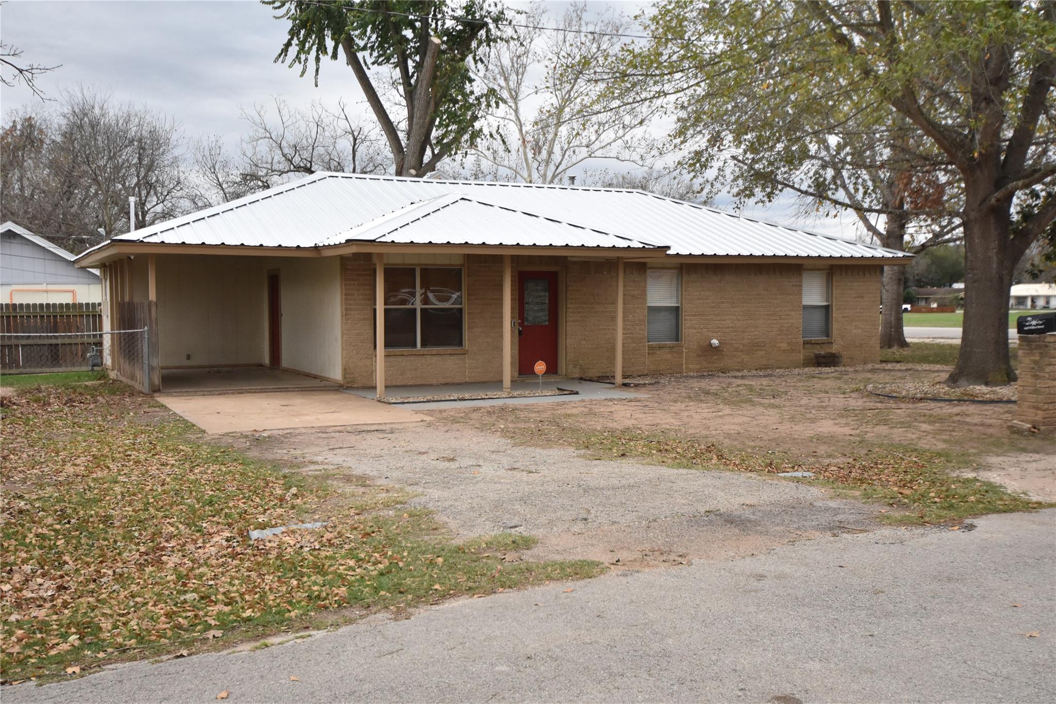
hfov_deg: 53.1
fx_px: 1056
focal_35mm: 36
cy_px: 352
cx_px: 528
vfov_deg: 36.9
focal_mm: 24
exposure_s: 1/2000
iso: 1400
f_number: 4.5
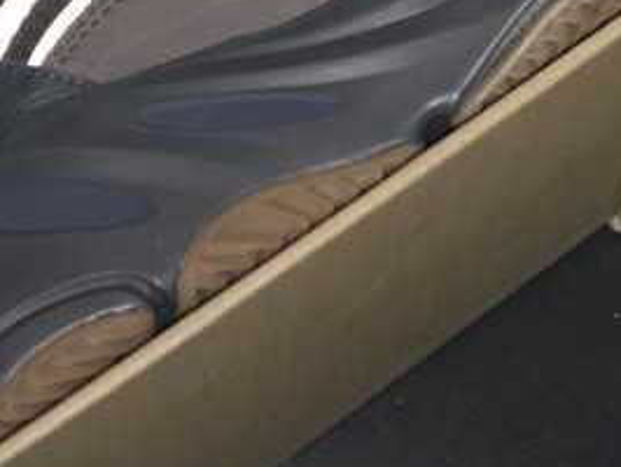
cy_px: -273
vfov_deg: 12.8
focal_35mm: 109
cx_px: 493
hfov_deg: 17.9
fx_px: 1957
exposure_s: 1/20
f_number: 2.2
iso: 25
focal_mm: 4.15
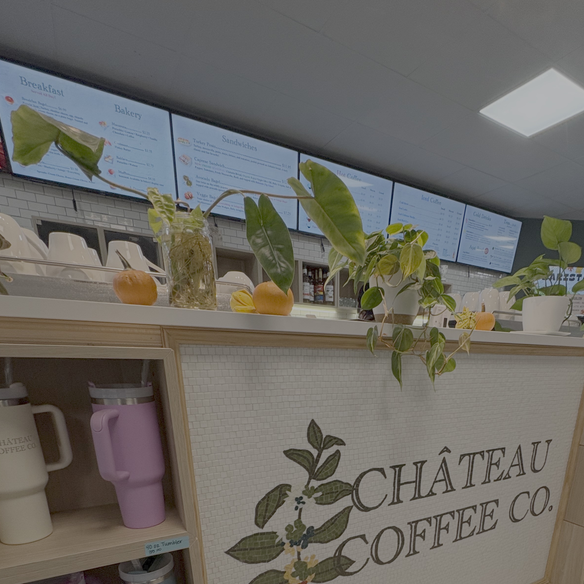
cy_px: 490
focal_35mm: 21
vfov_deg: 63.9
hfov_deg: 71.1
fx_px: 401
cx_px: 361
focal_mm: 2.22
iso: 320
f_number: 2.2
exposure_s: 1/120
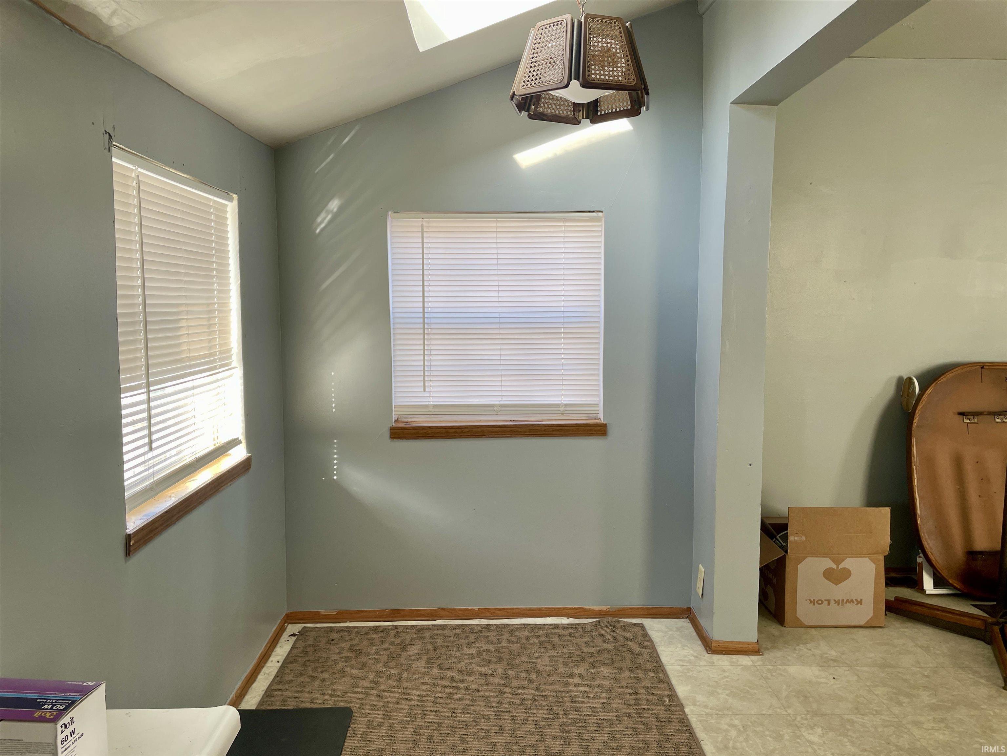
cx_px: 504
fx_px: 756
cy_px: 378
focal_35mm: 26
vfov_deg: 53.1
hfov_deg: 67.3
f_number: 1.6
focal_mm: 4.2
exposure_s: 1/126
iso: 32
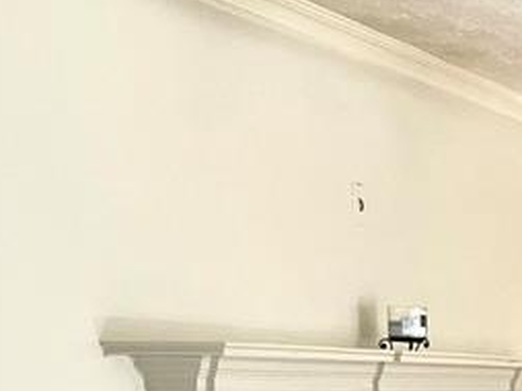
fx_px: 1582
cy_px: 593
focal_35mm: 105
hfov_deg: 15.7
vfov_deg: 13.3
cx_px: 972
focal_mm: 4.2
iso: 200
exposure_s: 1/60
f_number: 1.6
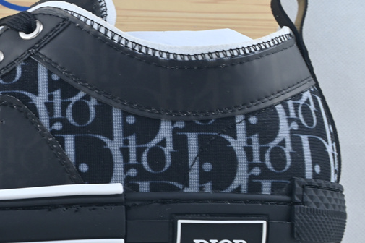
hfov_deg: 18.2
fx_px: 1102
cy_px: 141
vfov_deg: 12.6
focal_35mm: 109
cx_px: -23
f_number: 10
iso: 100
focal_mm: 30.5
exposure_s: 1/13
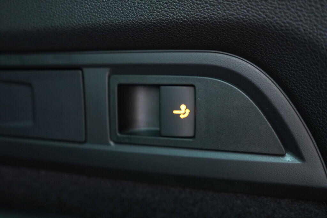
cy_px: 109
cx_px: 164
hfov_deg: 53.1
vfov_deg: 36.9
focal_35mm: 36
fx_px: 327
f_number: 2.8
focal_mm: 24
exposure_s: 1/40
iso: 1000
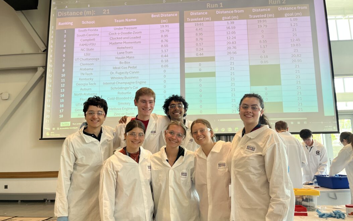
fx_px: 269
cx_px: 179
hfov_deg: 66.5
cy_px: 112
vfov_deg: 44.5
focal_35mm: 28
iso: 64
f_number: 1.6
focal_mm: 5.1
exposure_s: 1/120
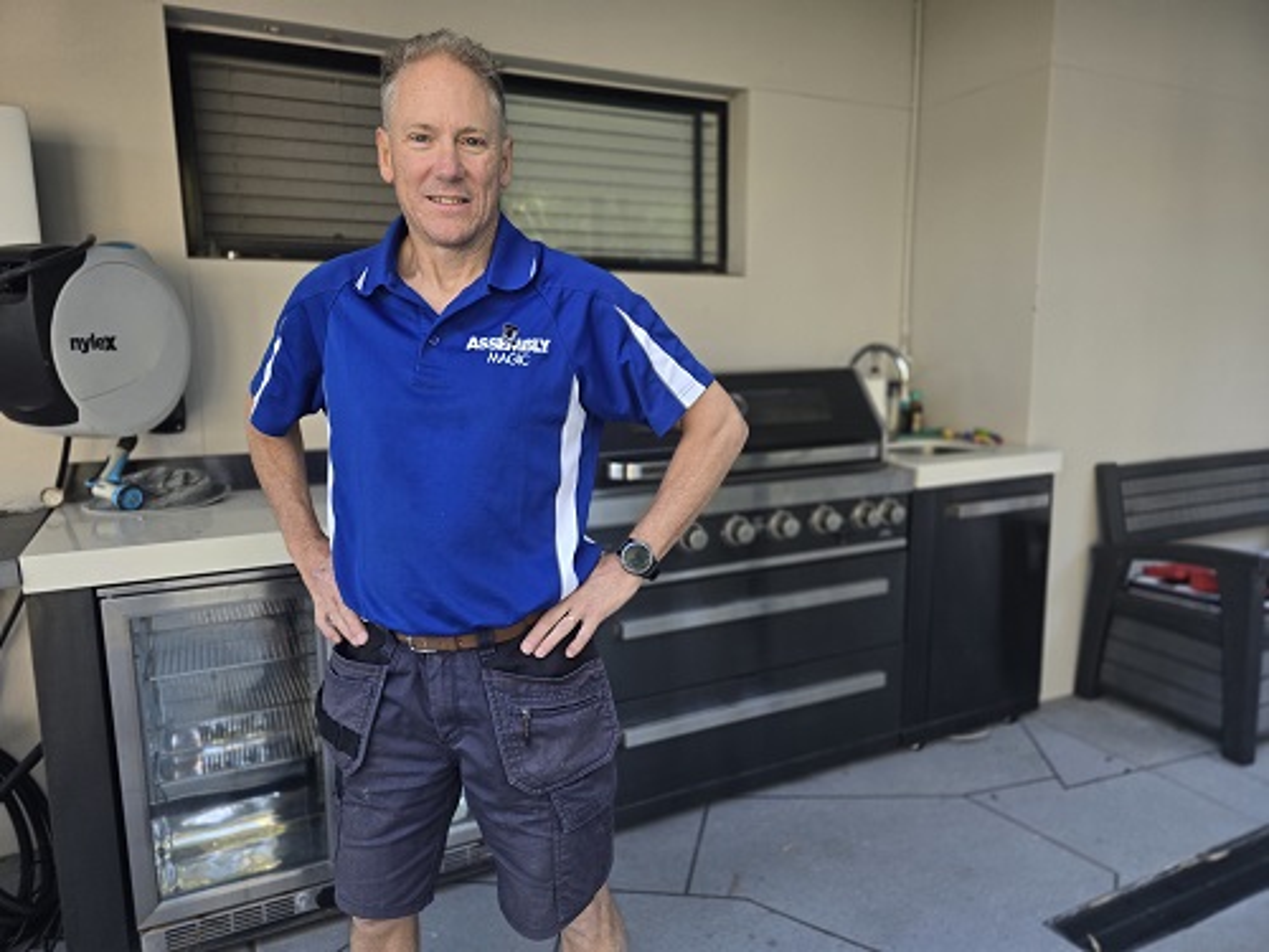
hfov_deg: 73.9
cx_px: 634
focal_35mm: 23
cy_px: 476
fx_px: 843
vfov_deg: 58.9
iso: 100
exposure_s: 1/120
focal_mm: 6.3
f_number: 1.7
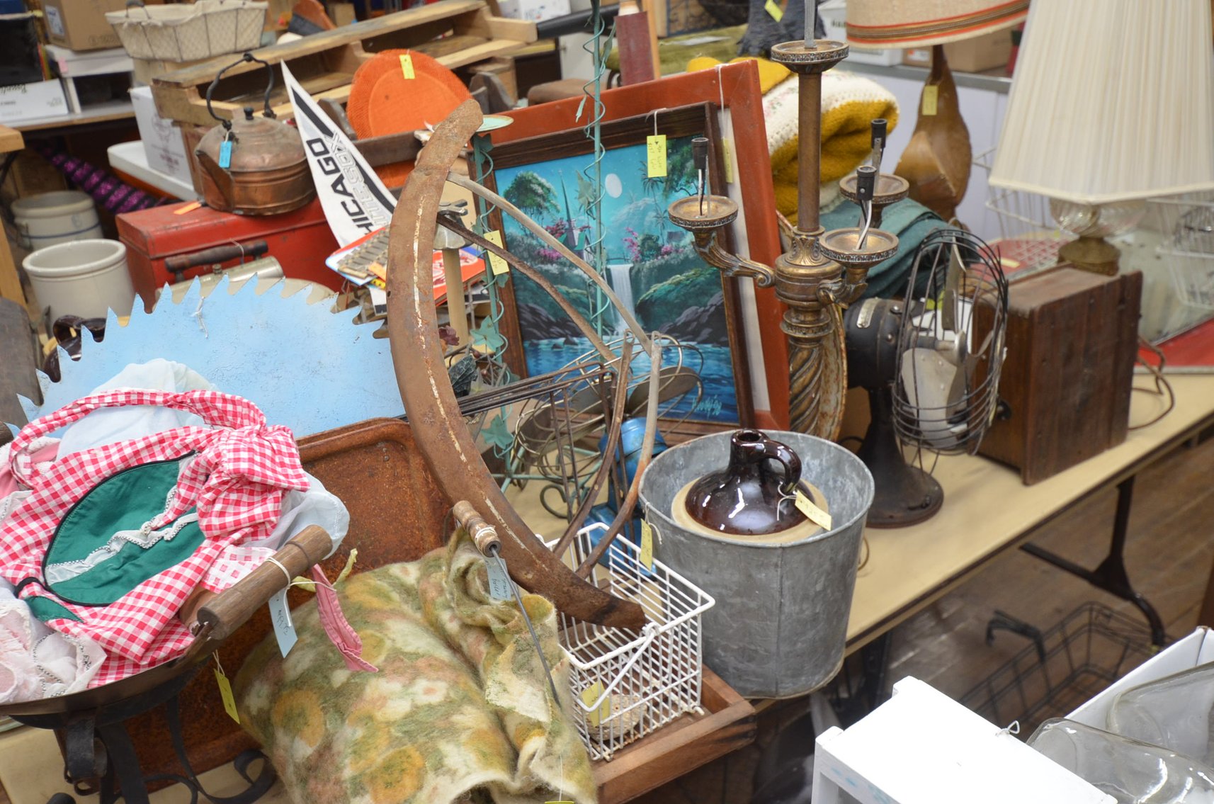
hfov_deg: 57.3
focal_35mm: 33
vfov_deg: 39.8
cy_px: 402
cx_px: 607
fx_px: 1110
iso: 640
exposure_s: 1/60
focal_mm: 22
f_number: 4.5
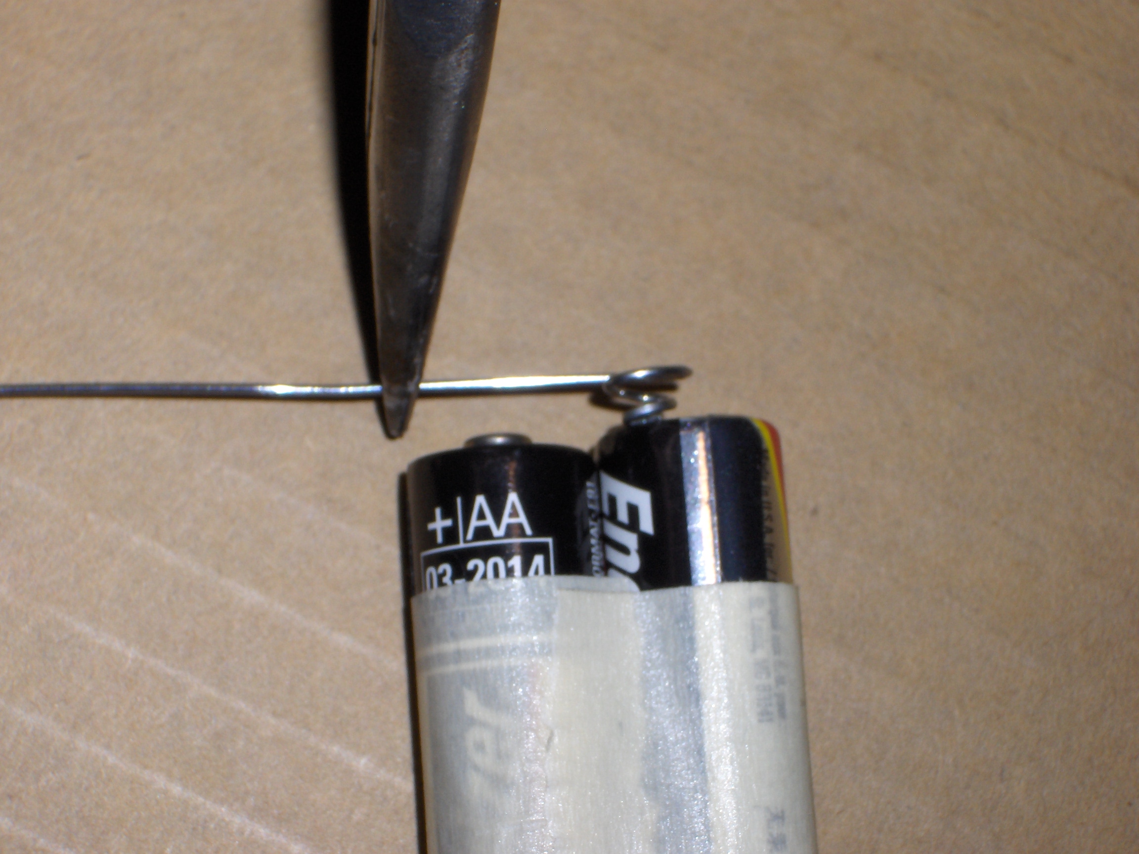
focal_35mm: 105
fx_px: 3455
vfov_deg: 14.1
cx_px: 570
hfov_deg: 18.7
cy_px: 427
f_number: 7.7
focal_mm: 17.39
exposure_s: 1/125
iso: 100
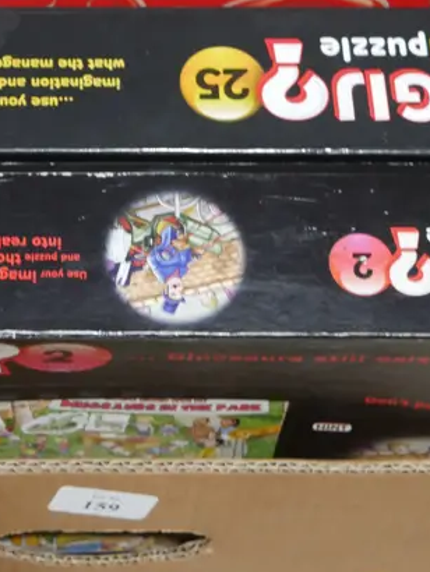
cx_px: 30
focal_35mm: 105
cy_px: -46
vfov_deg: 18.1
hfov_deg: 14.0
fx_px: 1737
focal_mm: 21
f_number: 4.6
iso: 640
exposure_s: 1/60
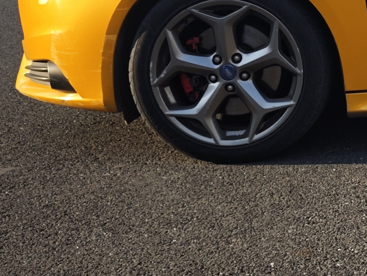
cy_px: -4
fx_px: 1039
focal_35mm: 98
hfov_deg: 17.1
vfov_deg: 14.8
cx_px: 622
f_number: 1.62
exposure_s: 1/659
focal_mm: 6.55
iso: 50
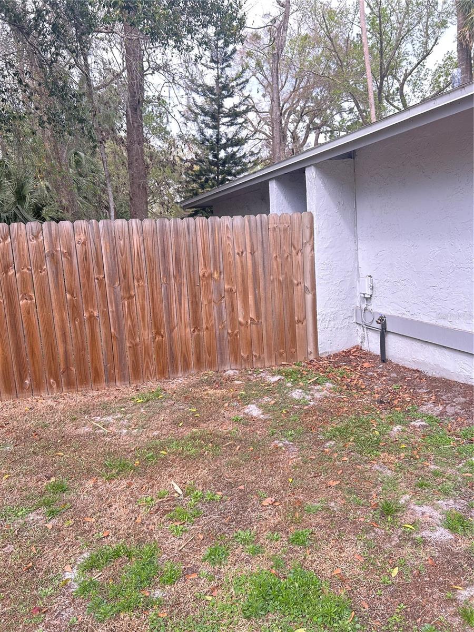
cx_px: 237
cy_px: 316
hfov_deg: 53.1
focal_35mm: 26
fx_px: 475
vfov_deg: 67.3
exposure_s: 1/252
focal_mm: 5.7
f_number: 1.5
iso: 50
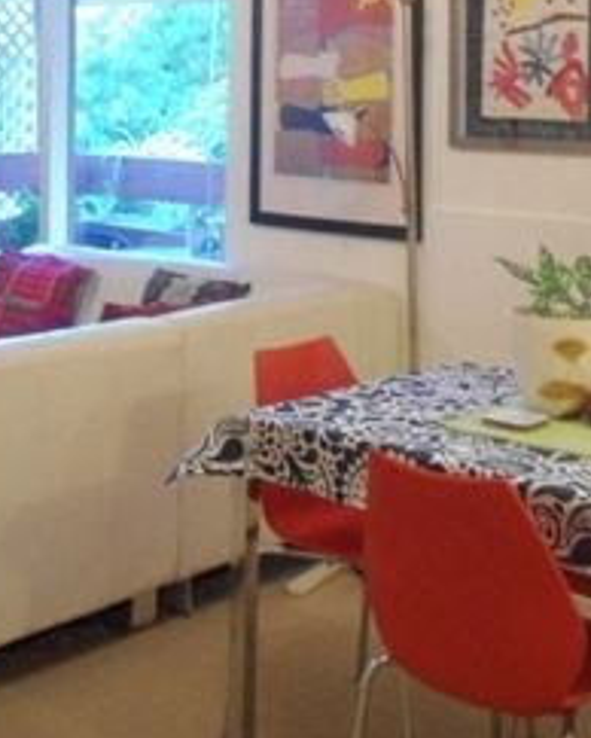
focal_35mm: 67
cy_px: 156
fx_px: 1463
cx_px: 299
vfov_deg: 27.7
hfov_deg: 22.8
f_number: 2.8
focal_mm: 4.7
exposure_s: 1/30
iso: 400
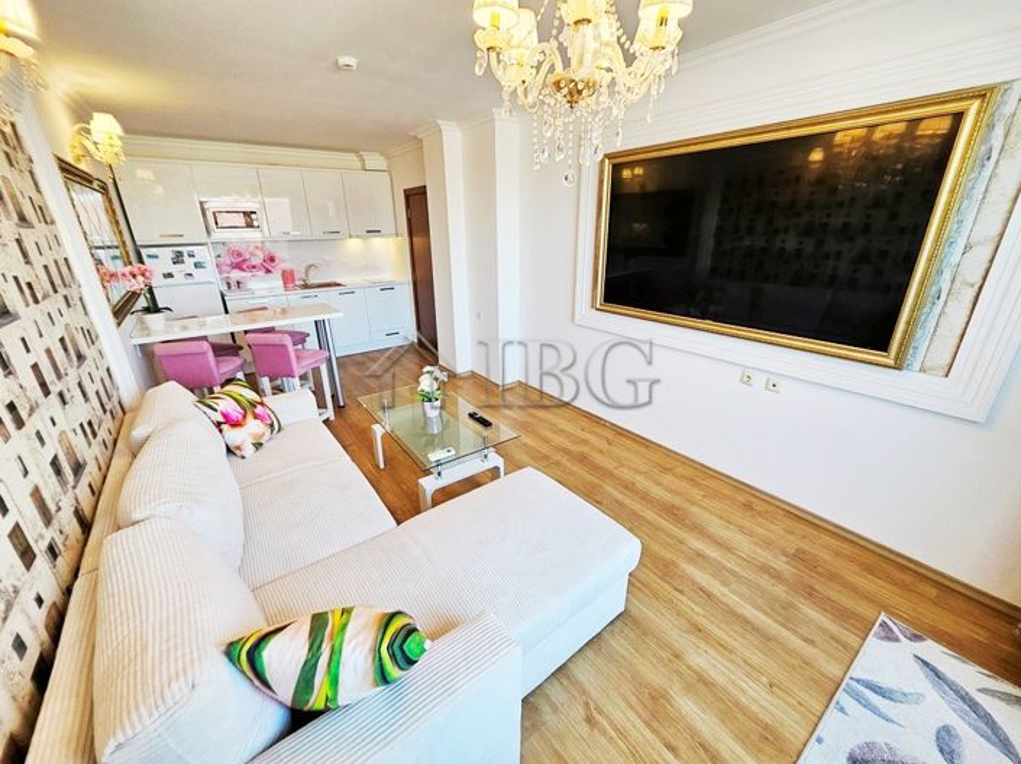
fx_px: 383
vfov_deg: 89.9
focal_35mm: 13
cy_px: 382
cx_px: 510
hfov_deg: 106.2
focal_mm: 1.7
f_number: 2.2
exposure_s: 1/50
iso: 50
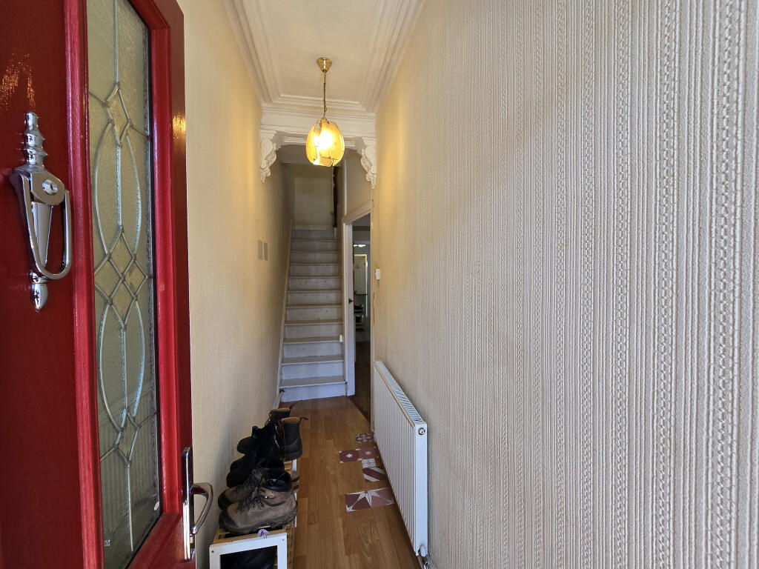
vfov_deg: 89.9
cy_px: 284
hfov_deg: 106.2
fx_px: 285
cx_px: 380
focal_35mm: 13
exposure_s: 1/100
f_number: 2.2
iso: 50
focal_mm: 2.2
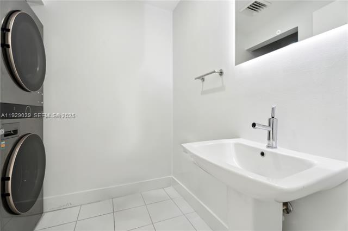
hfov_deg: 96.8
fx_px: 155
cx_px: 174
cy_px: 116
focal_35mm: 16
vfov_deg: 73.7
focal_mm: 16
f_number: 8
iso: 400
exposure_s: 1/25
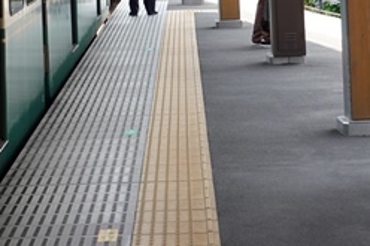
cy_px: -68
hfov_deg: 12.6
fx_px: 1643
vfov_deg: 8.5
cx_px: -28
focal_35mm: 160
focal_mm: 22.92
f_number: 4.5
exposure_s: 1/250
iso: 320
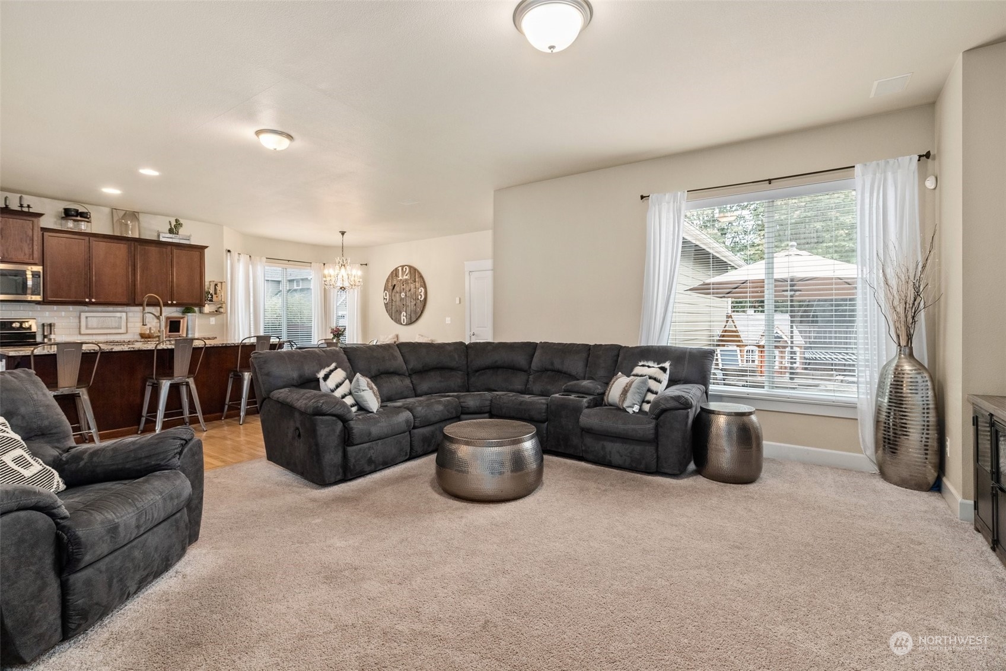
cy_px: 336
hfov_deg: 96.7
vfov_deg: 73.8
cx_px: 503
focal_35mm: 16
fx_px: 447
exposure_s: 1/1.67
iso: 500
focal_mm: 16
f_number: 8
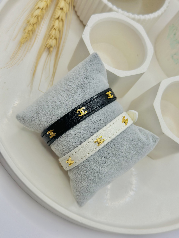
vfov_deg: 39.7
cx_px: 90
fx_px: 331
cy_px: 119
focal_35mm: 48
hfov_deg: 30.3
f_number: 1.78
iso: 80
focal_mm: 6.86
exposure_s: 1/699
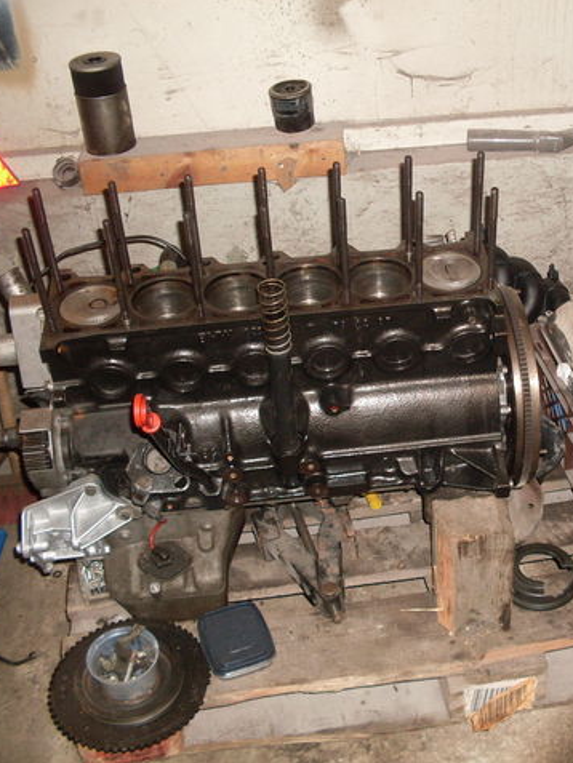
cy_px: 381
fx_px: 1125
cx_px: 463
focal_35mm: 51
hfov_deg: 28.0
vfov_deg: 37.5
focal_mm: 6.3
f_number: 2.8
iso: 120
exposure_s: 1/45
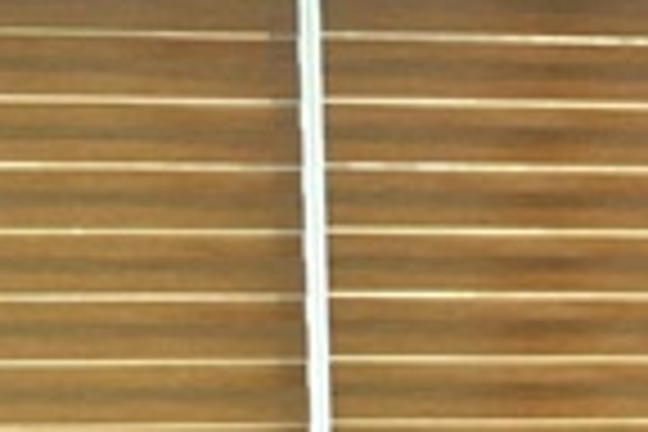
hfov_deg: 12.1
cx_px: 936
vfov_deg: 8.2
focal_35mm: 163
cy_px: 711
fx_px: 2934
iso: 800
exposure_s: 1/60
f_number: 4
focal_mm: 26
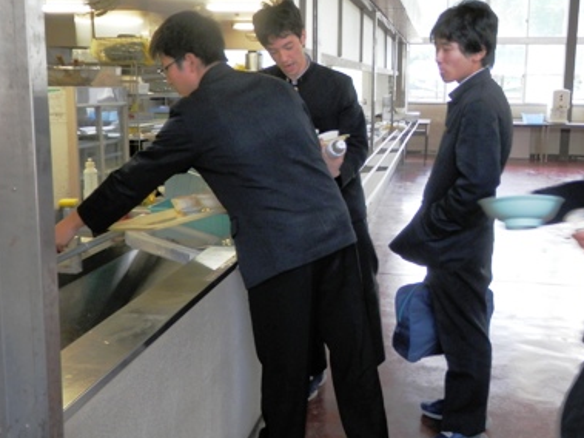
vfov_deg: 36.7
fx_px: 658
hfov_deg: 47.8
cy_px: 190
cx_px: 327
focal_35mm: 39
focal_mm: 6
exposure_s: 1/40
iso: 200
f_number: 3.4
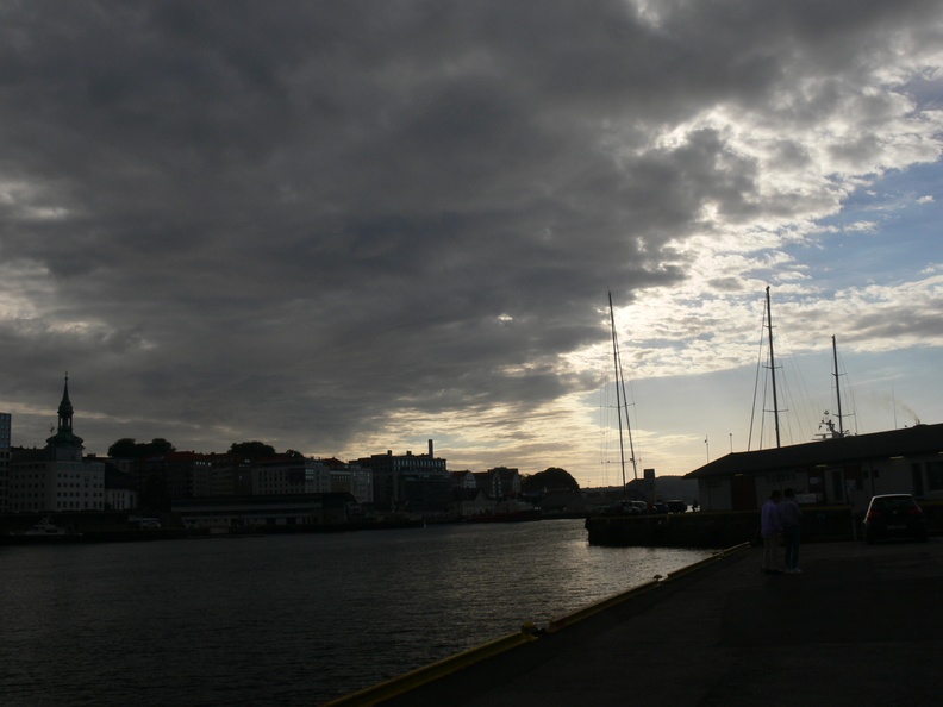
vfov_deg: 40.7
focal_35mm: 35
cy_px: 354
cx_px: 472
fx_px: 953
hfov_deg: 52.6
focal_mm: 7.4
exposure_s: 1/320
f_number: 5.6
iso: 80
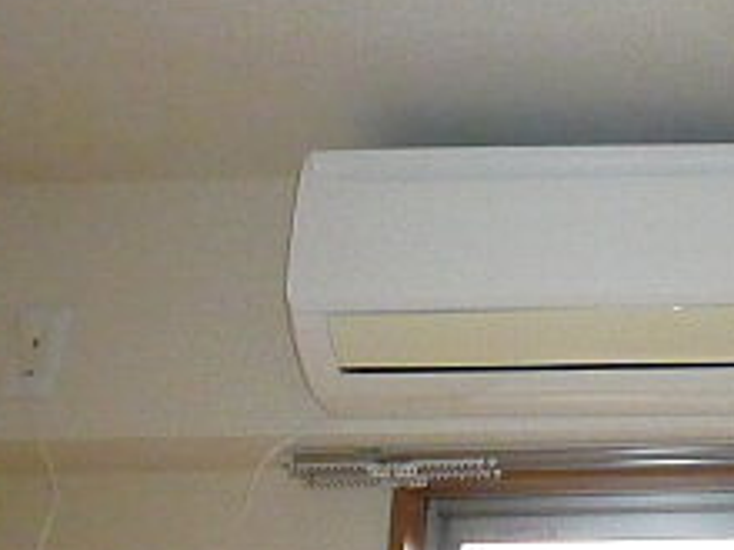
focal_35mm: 47
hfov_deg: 37.6
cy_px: 308
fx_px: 997
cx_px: 671
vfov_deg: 30.8
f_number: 2.5
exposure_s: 1/800
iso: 1600
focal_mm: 4.3
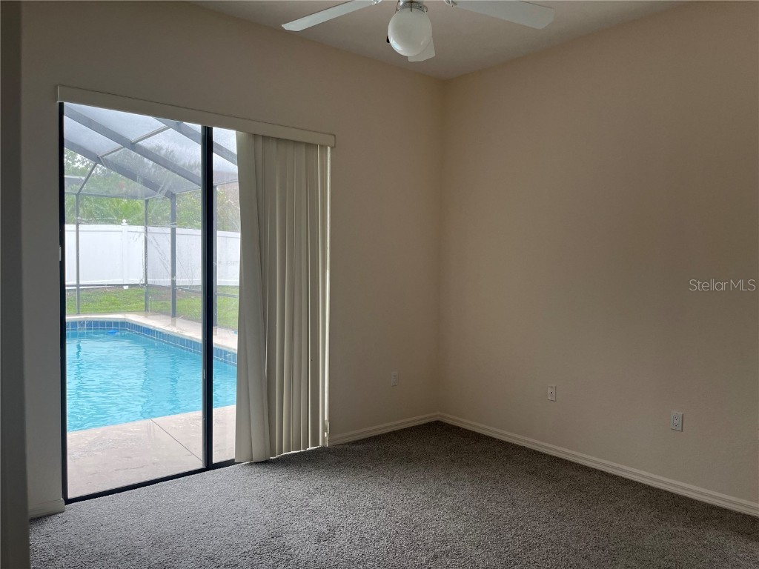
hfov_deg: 67.3
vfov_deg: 53.1
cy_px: 284
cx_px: 380
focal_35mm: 26
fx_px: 570
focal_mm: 5.1
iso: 100
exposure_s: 1/120
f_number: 1.6
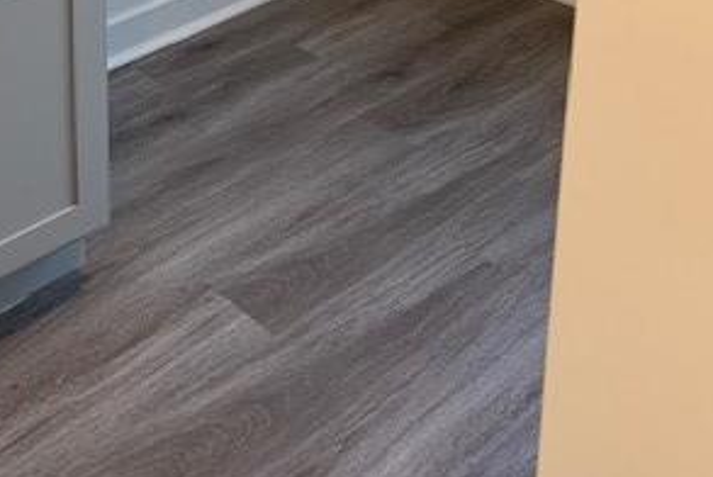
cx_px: 173
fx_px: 1170
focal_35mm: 59
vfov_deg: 19.8
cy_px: -248
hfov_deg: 33.2
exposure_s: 1/60
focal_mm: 4.25
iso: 100
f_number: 1.8
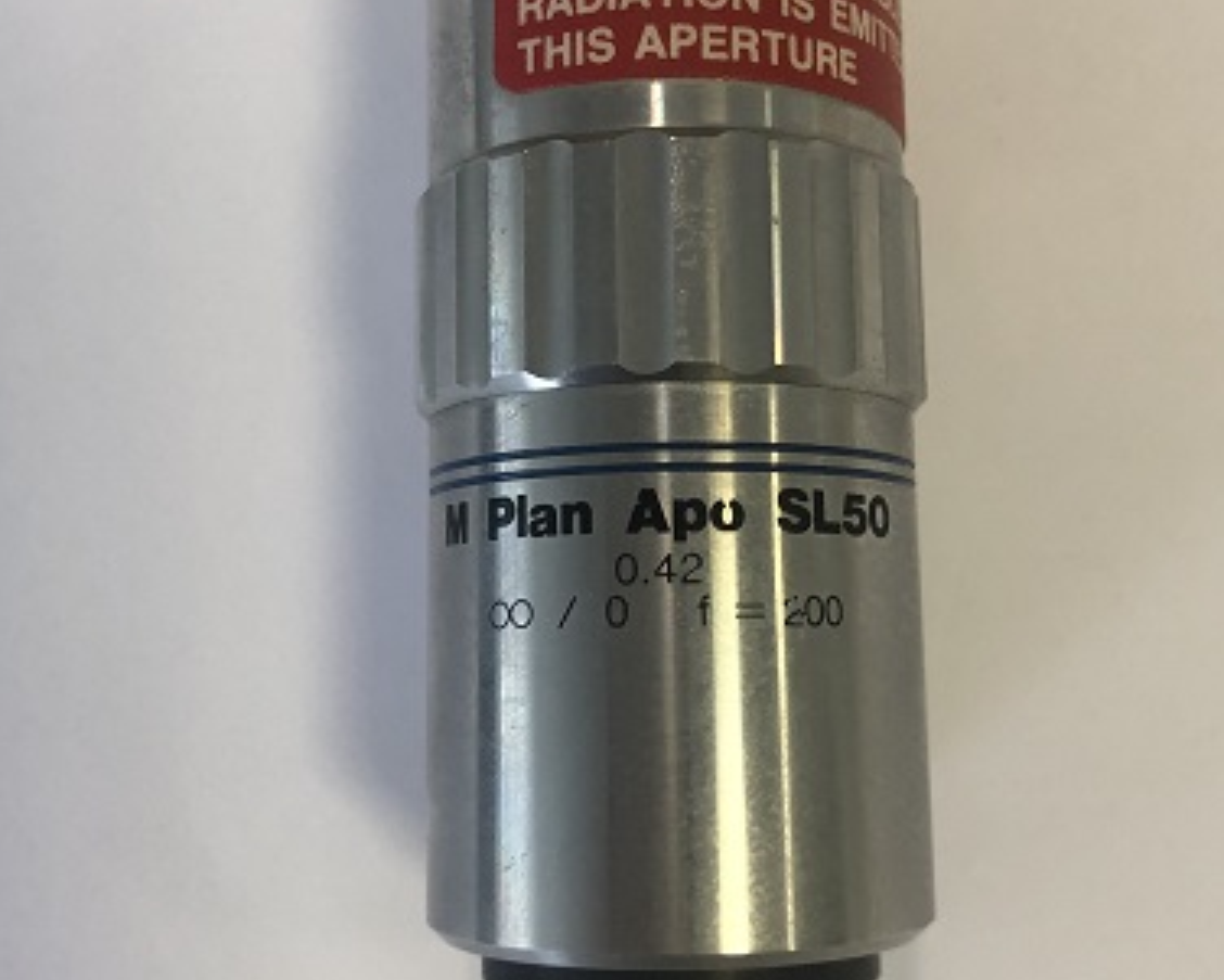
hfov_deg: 42.0
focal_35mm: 44
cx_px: 622
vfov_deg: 34.1
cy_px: 428
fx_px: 1594
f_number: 1.8
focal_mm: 3.99
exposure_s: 1/25
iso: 40
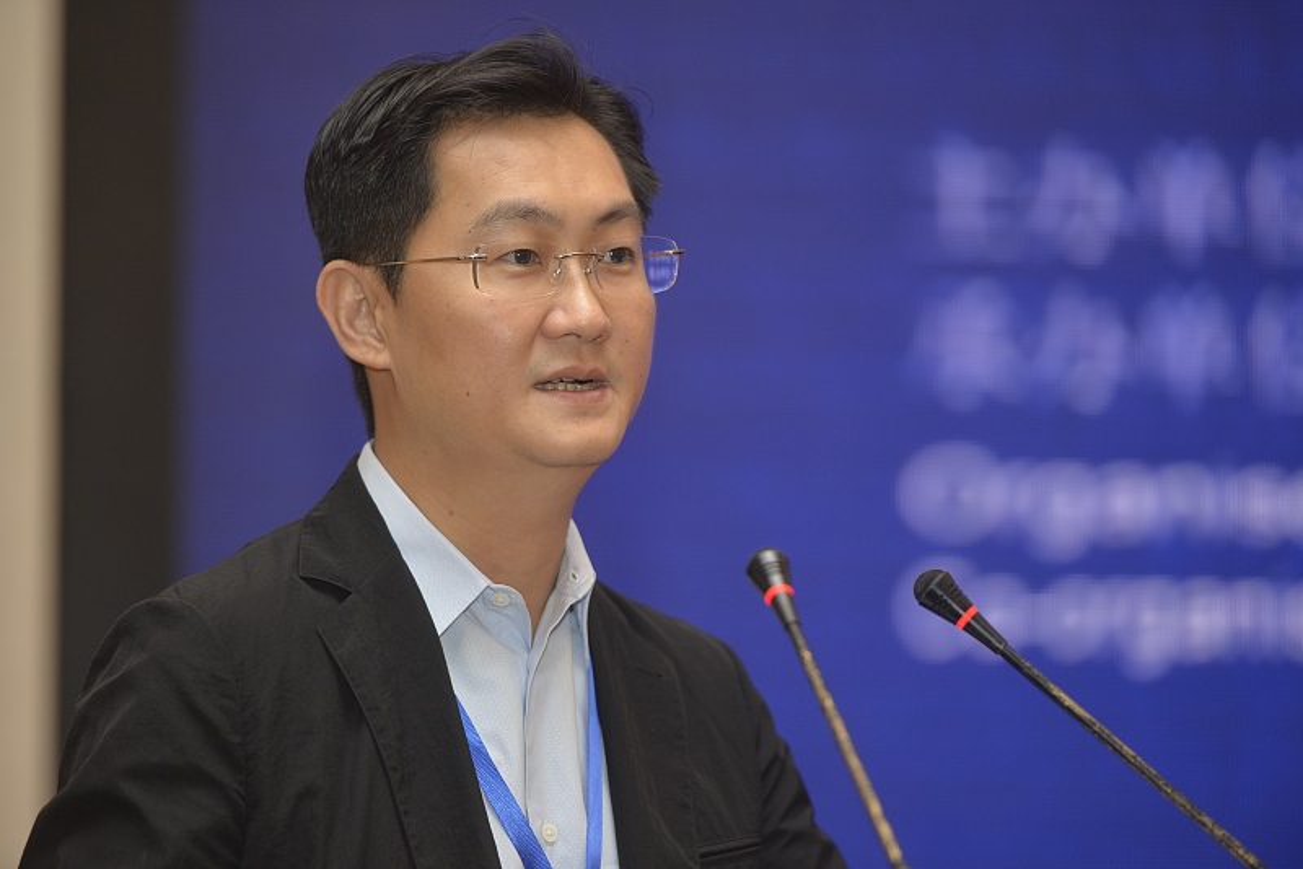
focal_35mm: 200
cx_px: 652
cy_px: 434
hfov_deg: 10.3
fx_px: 7241
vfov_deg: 6.9
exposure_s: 1/200
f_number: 2.8
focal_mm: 200
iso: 800
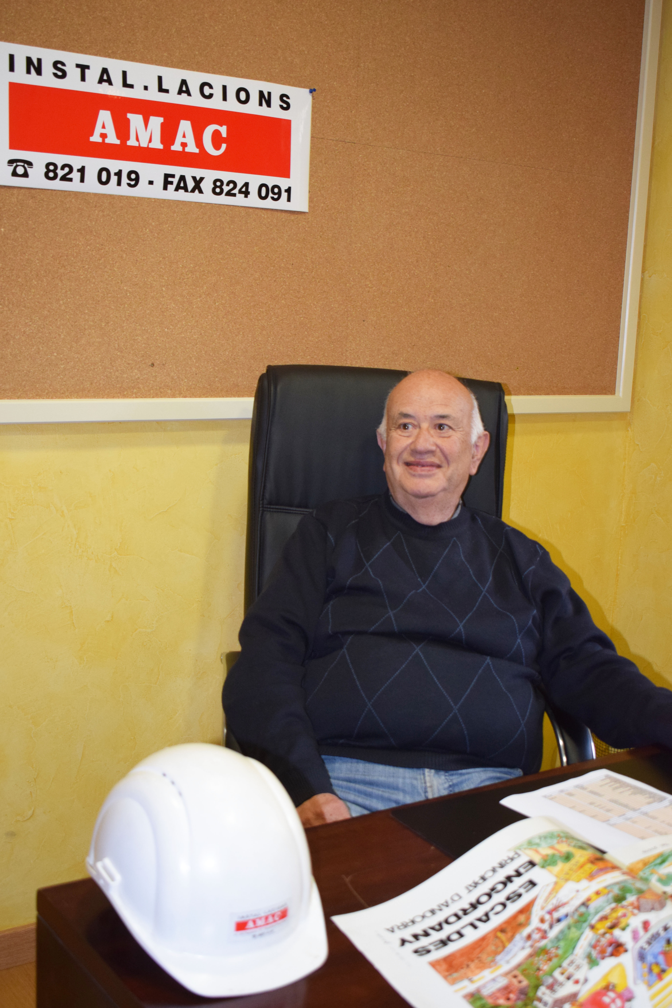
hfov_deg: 30.8
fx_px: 1218
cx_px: 336
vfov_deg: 45.0
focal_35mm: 44
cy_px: 504
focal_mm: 29
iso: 1400
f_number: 4.2
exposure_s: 1/60
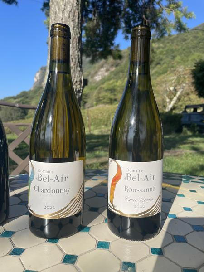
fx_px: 204
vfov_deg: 67.3
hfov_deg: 53.1
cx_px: 102
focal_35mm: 26
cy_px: 136
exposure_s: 1/2618
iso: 32
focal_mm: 4.2
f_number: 1.6
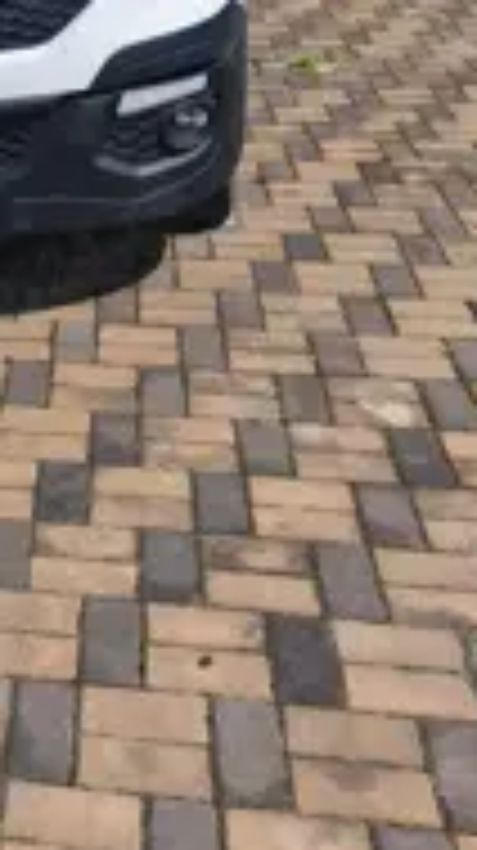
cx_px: -122
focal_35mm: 53
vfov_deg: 35.7
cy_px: 18
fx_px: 1194
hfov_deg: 20.8
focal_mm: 6.18
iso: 50
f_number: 1.65
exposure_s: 1/2422
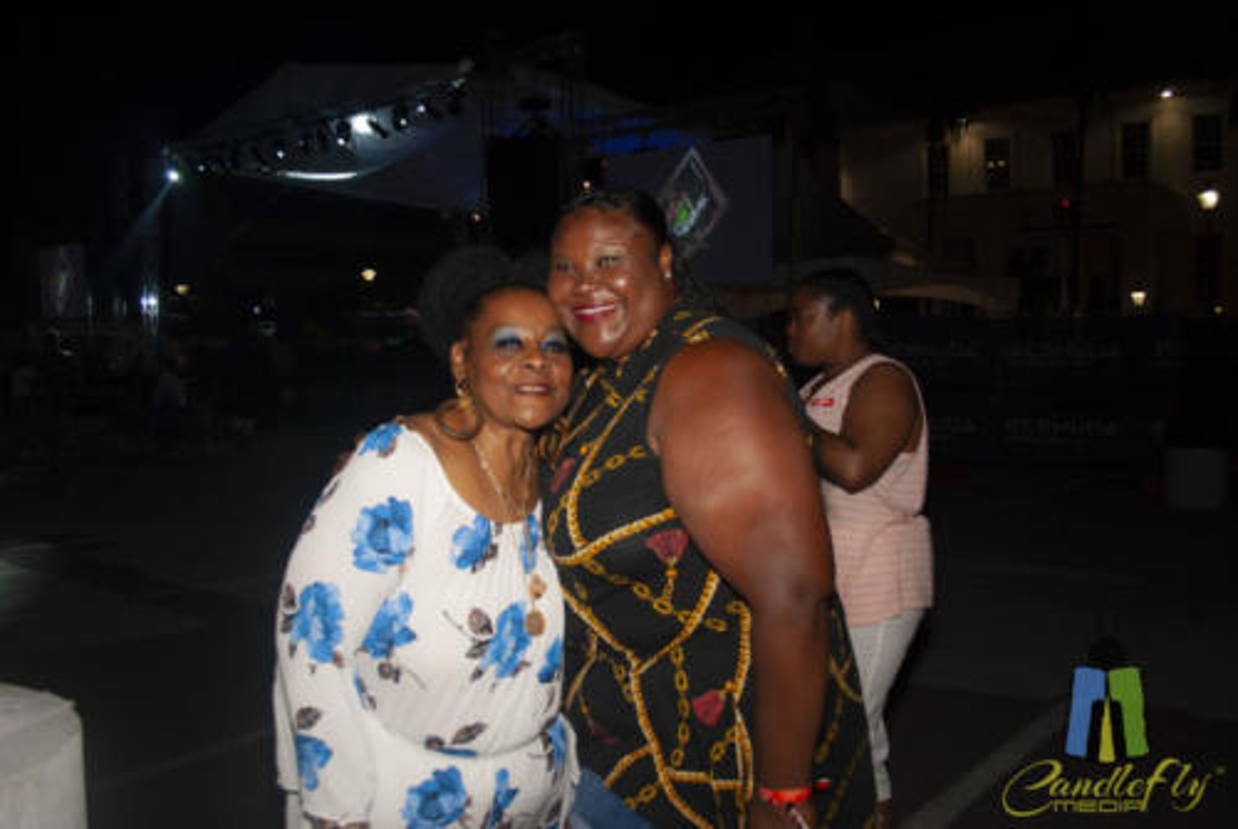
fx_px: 1033
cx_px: 619
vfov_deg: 43.7
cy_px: 414
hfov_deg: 61.9
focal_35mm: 30
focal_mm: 20
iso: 200
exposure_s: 1/60
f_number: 4
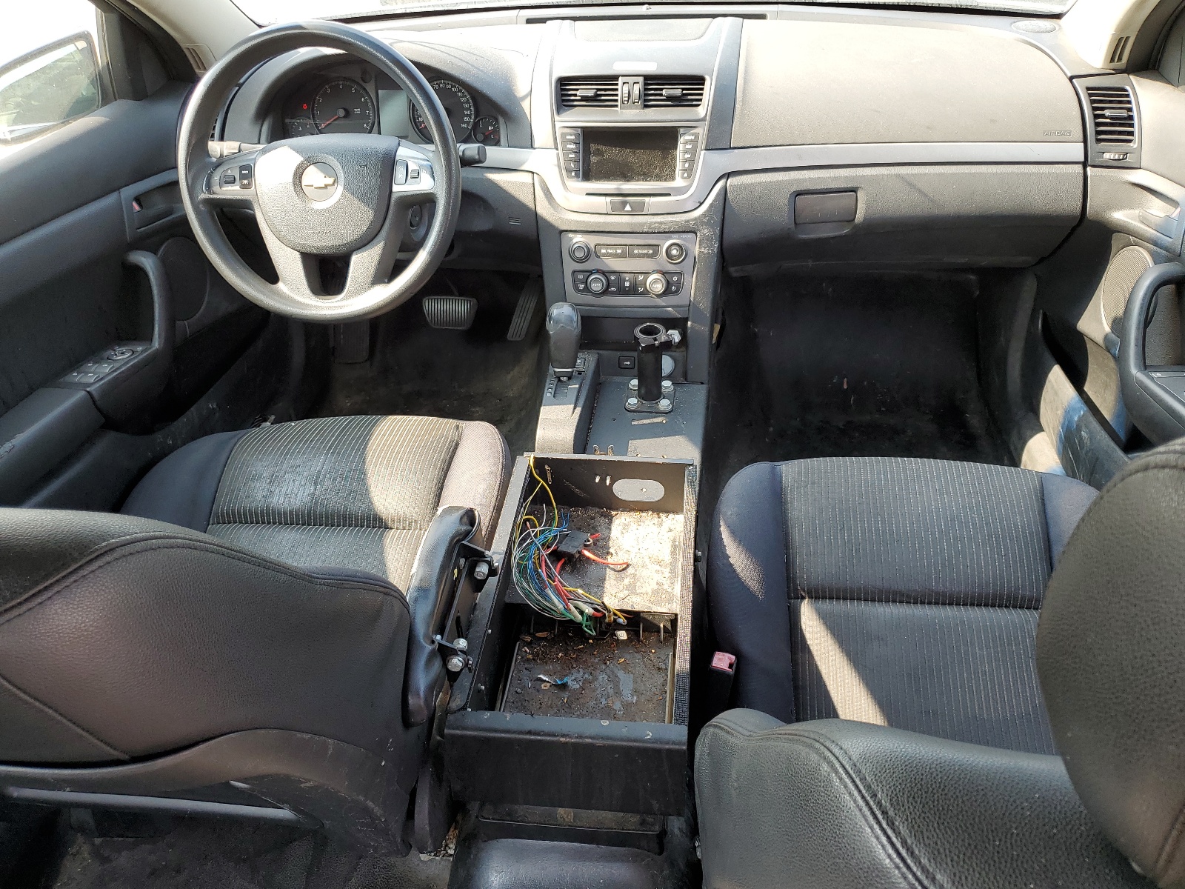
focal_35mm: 26
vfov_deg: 53.1
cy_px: 444
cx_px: 592
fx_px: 890
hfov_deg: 67.3
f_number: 1.5
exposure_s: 1/156
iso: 50
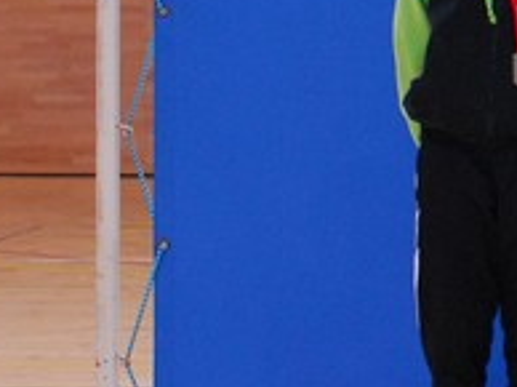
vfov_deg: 7.8
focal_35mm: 191
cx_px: 815
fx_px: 2849
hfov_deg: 10.0
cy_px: 163
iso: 800
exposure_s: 1/80
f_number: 4
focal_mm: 32
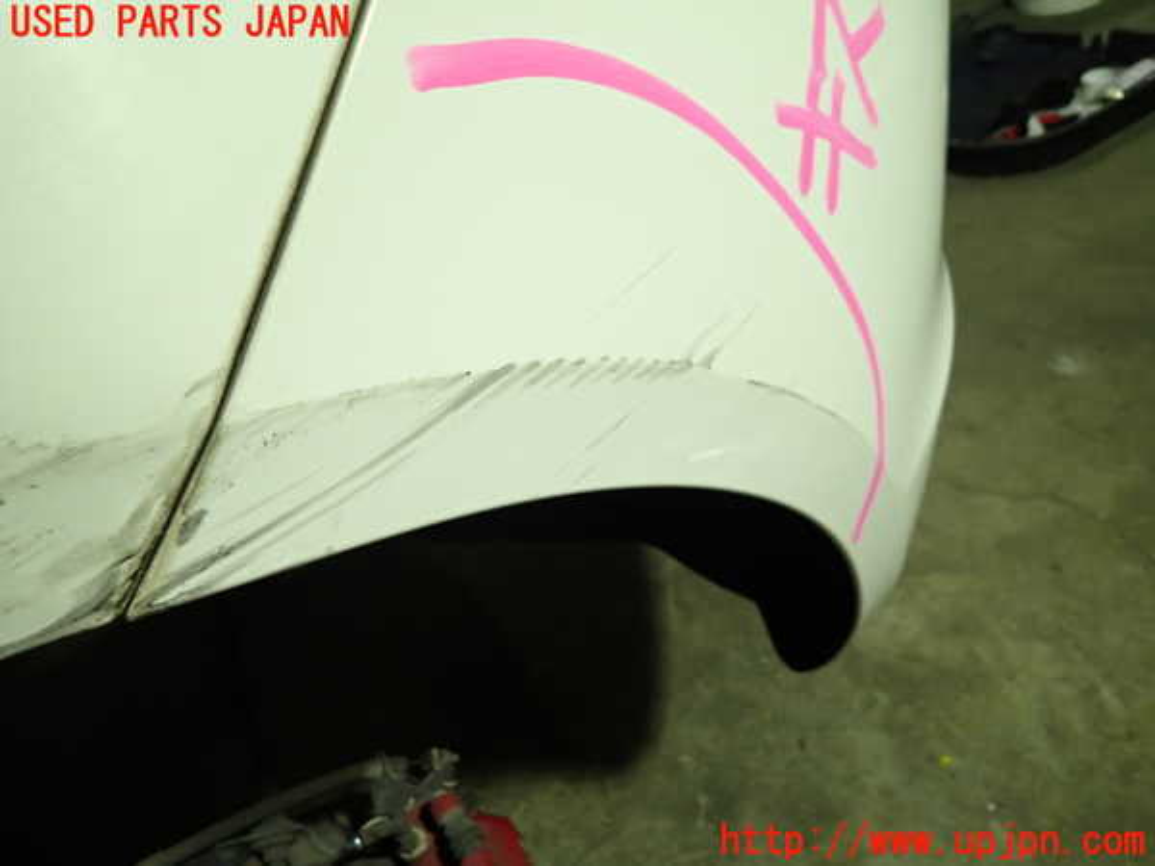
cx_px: 578
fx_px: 834
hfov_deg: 69.4
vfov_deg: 54.9
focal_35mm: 25
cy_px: 433
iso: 200
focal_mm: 4.5
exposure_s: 1/30
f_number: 2
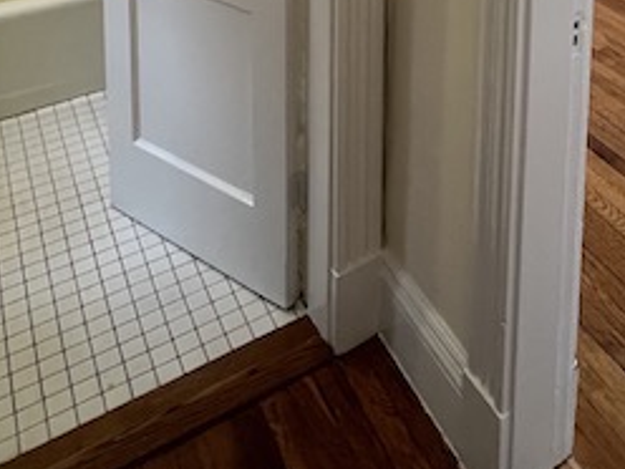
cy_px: -250
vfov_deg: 25.2
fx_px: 758
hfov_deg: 43.0
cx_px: 489
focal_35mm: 42
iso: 160
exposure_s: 1/120
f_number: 1.8
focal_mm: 1.57
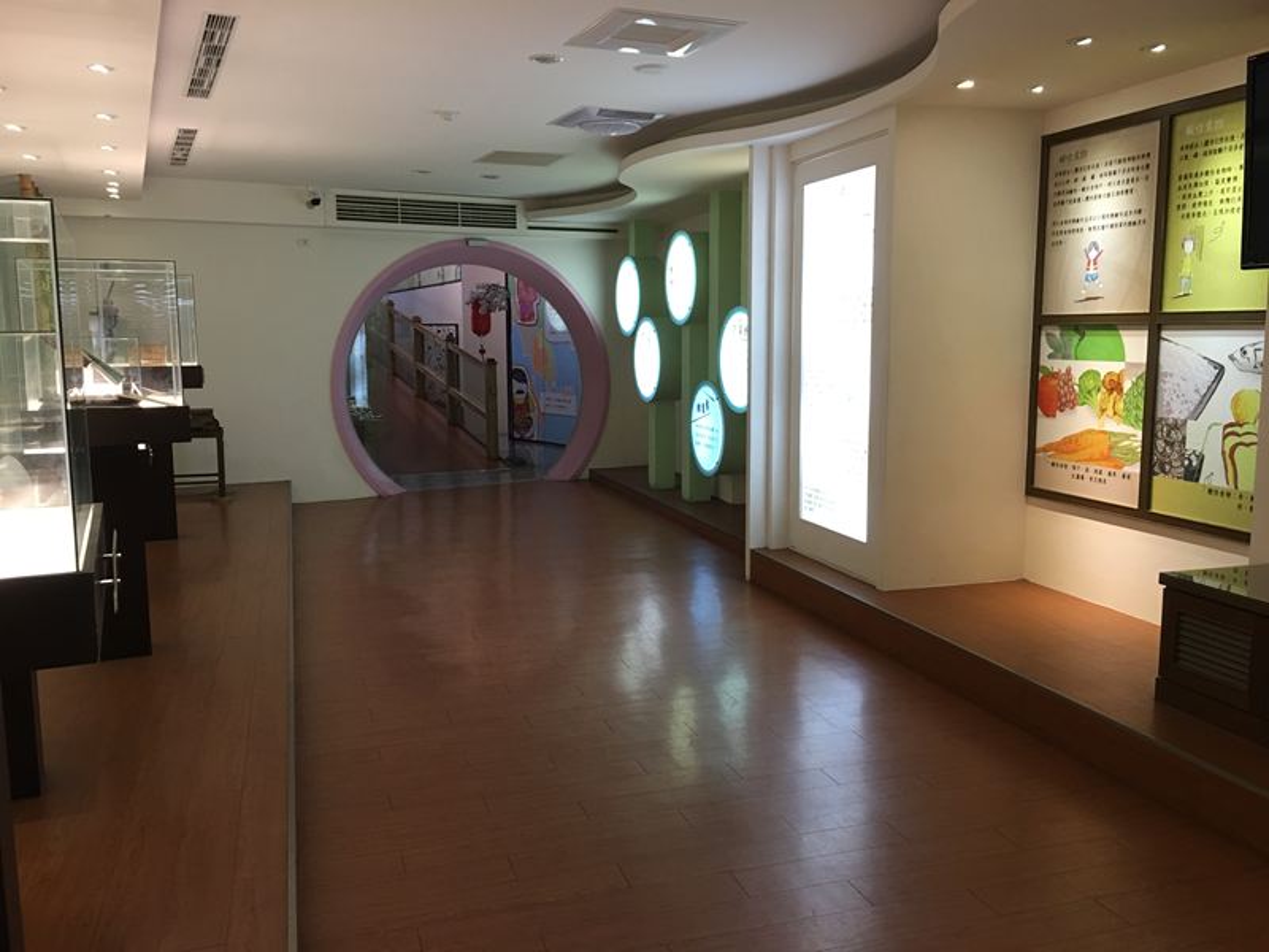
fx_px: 1063
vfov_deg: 48.2
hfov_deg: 61.7
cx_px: 634
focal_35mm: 29
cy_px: 476
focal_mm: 4.15
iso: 50
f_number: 2.2
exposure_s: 1/15
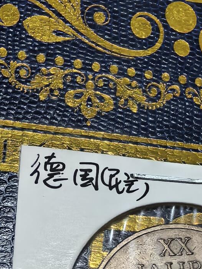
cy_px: 316
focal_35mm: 62
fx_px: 482
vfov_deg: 27.7
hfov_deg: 23.2
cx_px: 173
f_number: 2.2
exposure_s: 1/33.3
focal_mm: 1.68
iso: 250
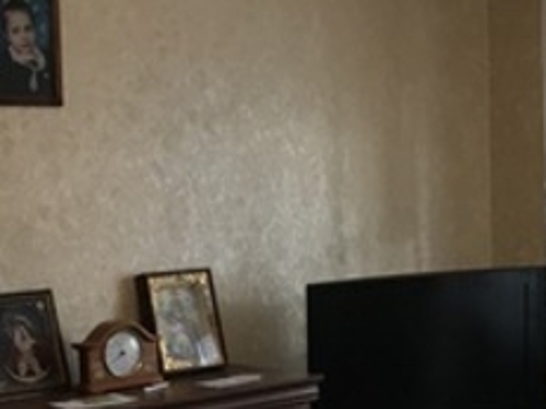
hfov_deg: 20.1
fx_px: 1529
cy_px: 319
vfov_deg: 15.1
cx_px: 425
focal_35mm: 97
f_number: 1.8
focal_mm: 3.99
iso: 64
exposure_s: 1/17
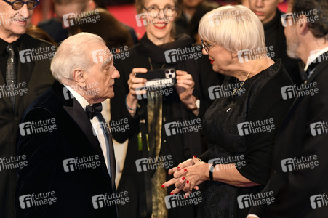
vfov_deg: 7.8
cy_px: 109
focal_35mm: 175
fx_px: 1593
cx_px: 164
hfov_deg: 11.8
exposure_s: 1/200
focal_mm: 175
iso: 1250
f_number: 3.5
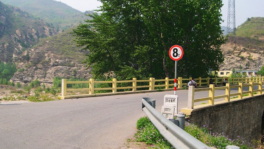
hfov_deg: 48.4
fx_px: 294
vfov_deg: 28.3
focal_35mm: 42
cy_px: 82
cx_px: 130
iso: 100
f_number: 7.6
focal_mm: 8
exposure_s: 1/102
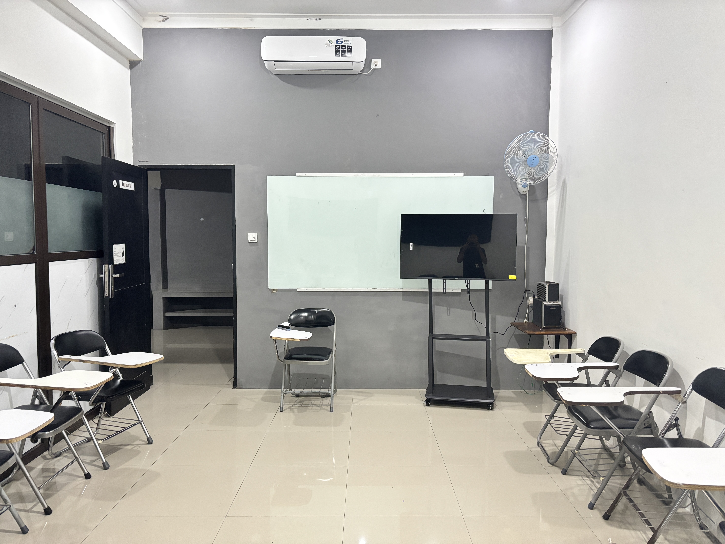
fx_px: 545
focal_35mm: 26
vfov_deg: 53.1
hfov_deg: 67.3
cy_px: 272
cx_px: 362
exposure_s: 1/50
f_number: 1.6
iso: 500
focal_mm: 5.96
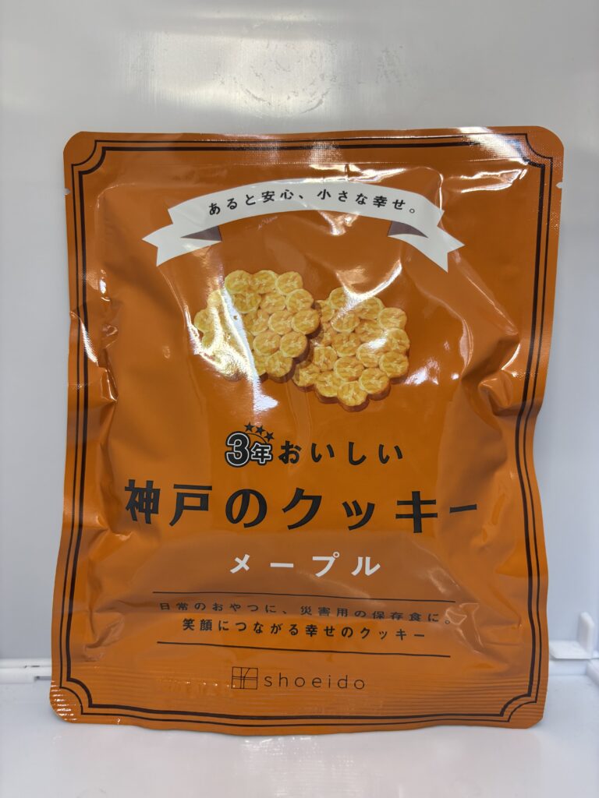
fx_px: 600
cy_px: 399
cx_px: 300
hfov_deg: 53.1
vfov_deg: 67.3
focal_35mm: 26
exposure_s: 1/121
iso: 100
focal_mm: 5.96
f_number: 1.6
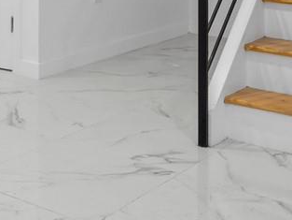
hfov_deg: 21.6
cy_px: -100
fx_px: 743
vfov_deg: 15.6
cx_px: 16
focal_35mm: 88
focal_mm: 14
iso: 500
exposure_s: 1/8
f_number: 9
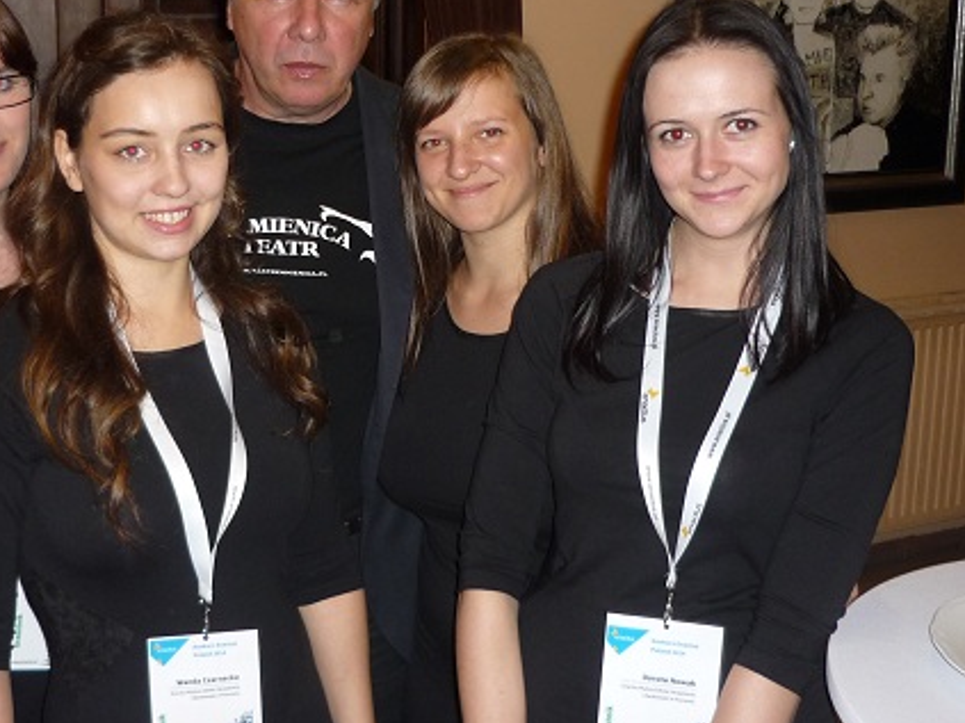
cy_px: 237
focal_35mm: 51
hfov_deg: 37.3
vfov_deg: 28.4
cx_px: 368
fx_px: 1421
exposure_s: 1/30
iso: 160
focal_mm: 5.5
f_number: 2.8
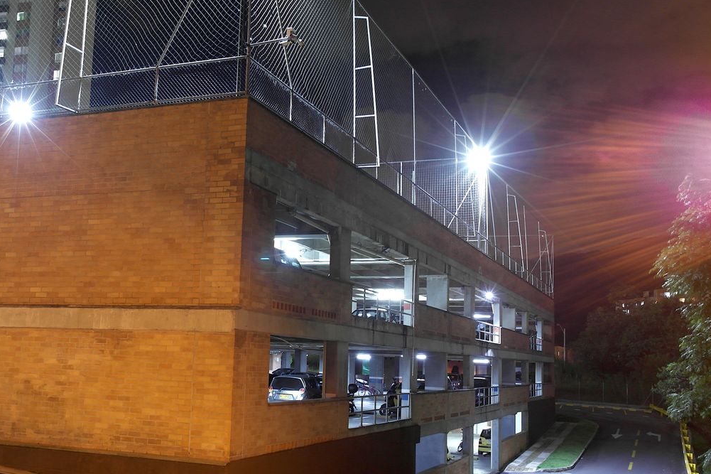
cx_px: 278
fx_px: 810
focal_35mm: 41
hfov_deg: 47.1
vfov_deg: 32.6
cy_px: 252
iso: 400
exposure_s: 2
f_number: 4.5
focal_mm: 20
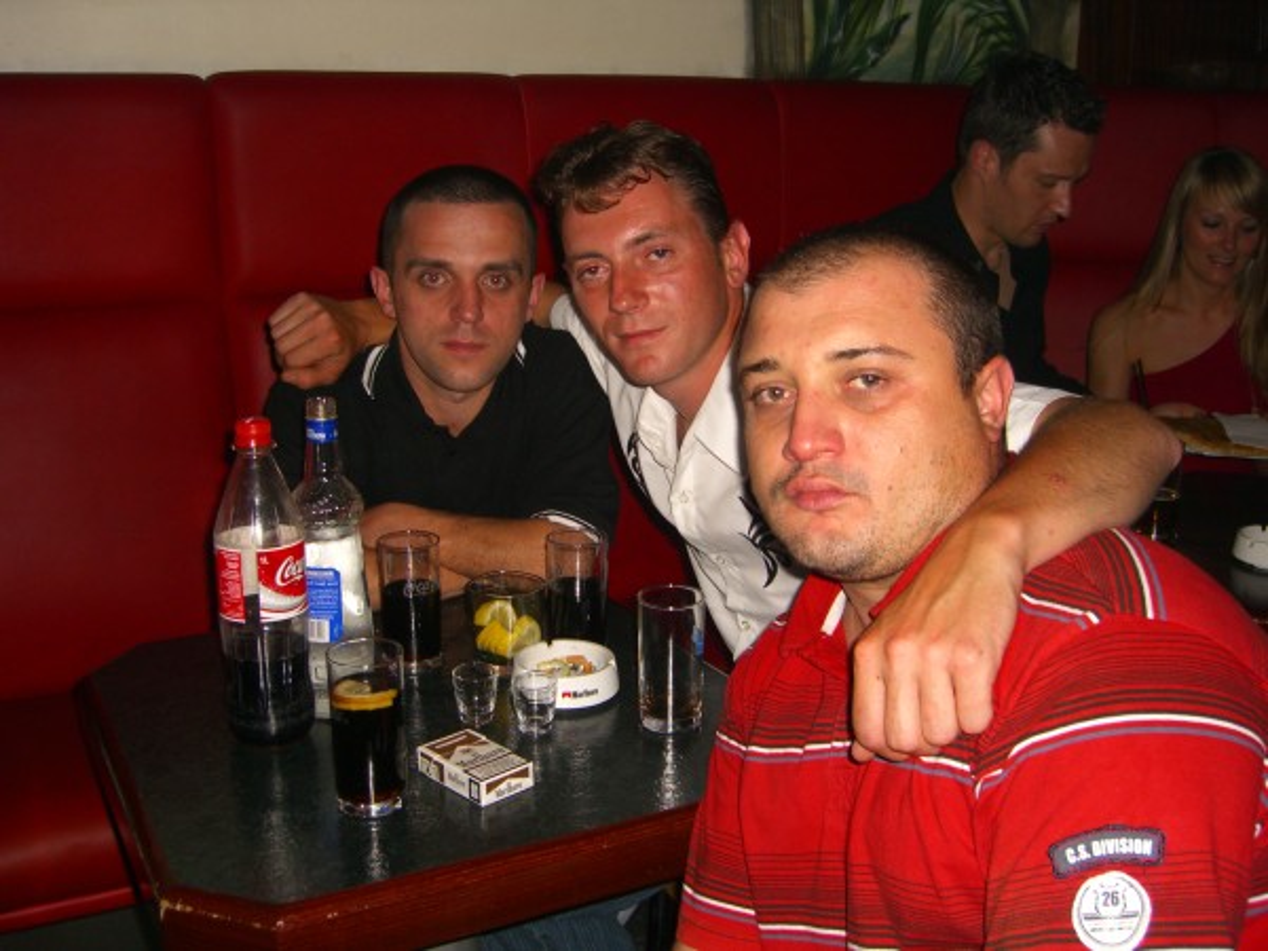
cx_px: 634
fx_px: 1392
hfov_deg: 49.0
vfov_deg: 37.7
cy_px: 476
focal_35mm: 38
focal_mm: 7.9
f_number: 2.8
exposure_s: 1/60
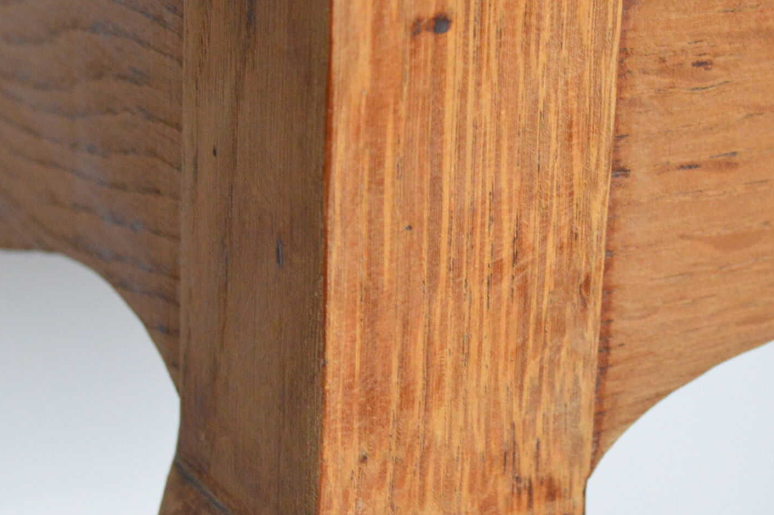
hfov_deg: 17.8
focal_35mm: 115
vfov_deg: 11.9
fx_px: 2470
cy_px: 137
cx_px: 471
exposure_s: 1/15
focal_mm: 36
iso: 1250
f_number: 5
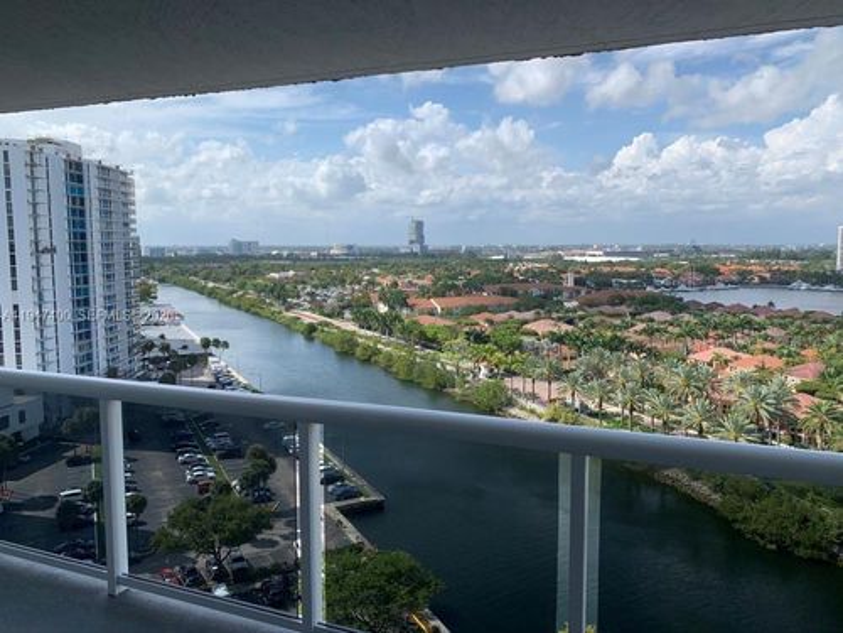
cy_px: 316
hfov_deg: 67.3
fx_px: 633
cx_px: 422
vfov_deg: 53.1
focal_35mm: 26
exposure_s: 1/2833
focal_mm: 4.25
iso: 25
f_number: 1.8
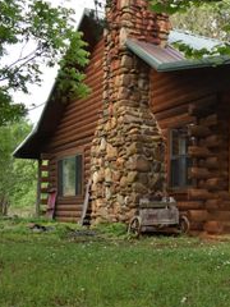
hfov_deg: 24.6
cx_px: 272
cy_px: 190
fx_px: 478
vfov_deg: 35.4
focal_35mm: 54
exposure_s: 1/250
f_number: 5.6
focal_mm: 18
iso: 360
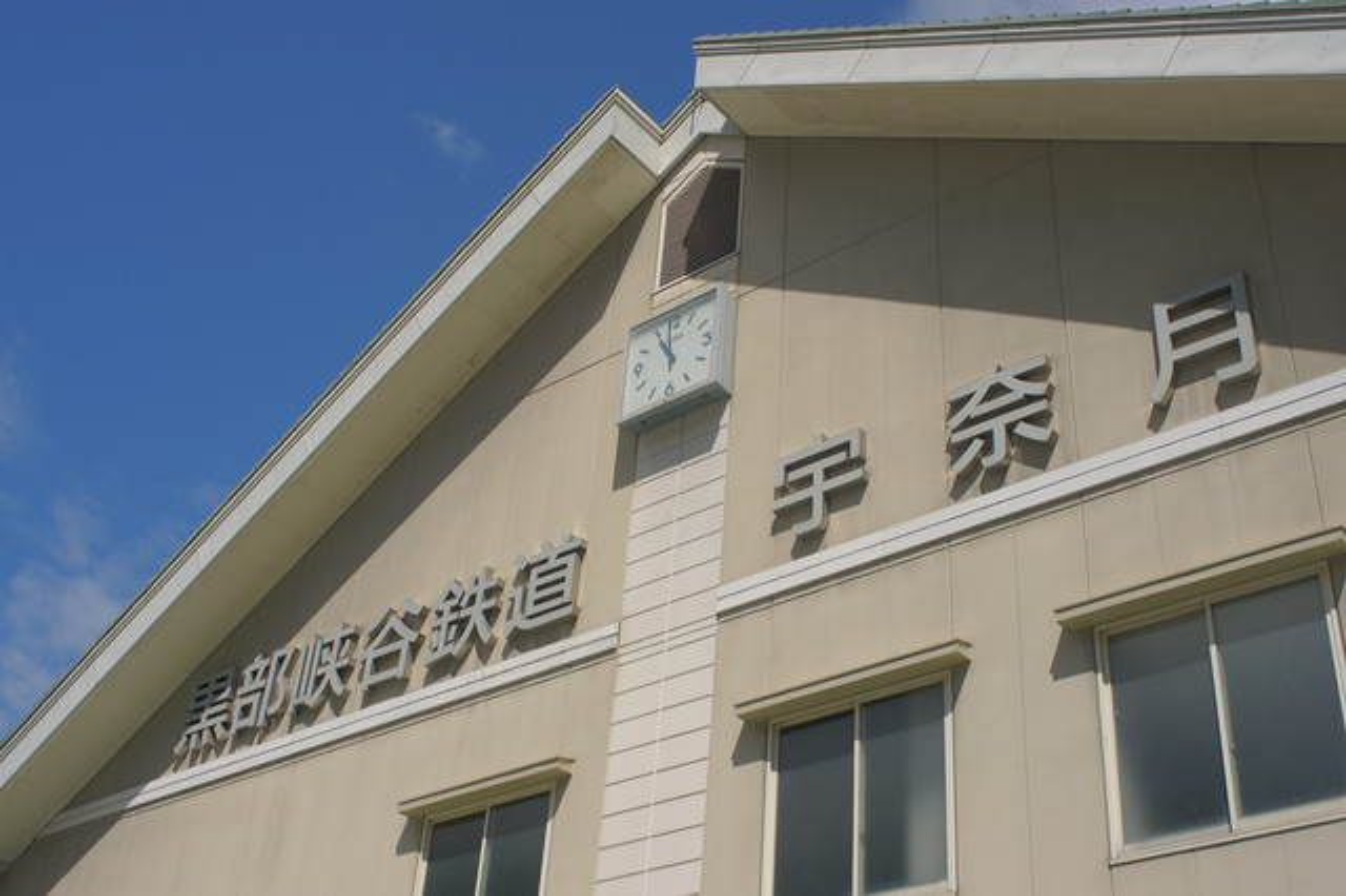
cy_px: 448
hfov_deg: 46.4
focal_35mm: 42
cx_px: 673
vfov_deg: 31.9
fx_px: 1569
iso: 100
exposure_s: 1/320
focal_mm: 28
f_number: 5.6
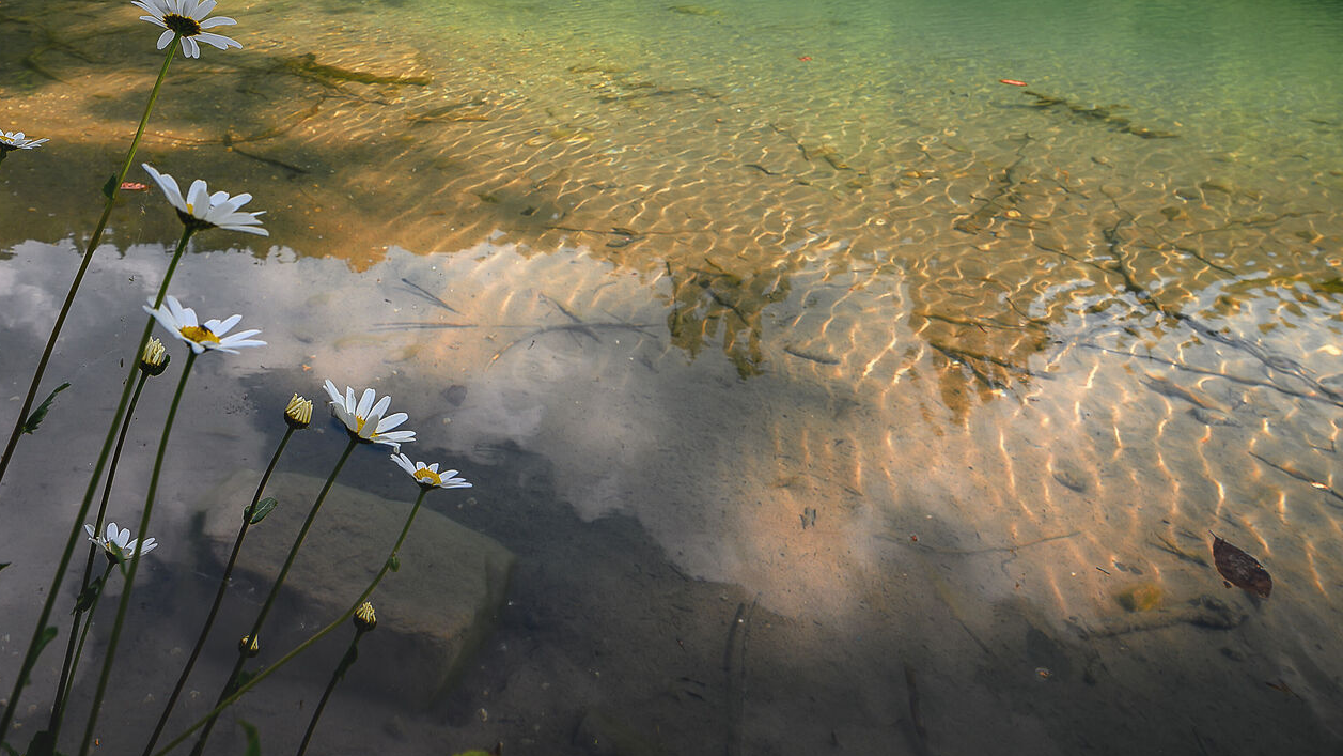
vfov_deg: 35.2
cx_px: 471
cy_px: -87
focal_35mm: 28
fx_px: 997
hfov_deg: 66.5
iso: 100
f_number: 8
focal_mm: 14
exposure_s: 1/160
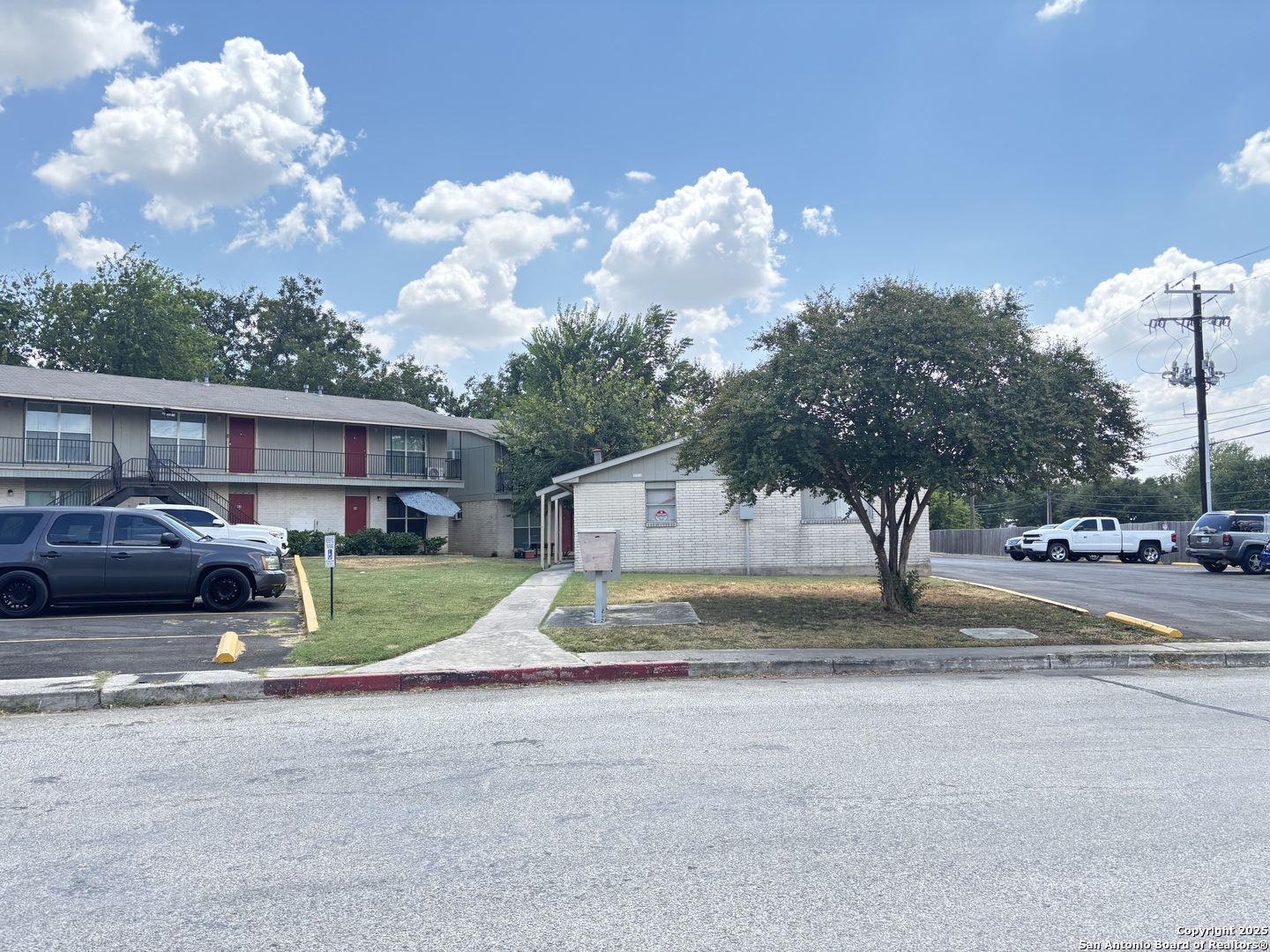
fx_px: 954
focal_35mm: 26
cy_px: 476
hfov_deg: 67.3
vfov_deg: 53.1
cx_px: 635
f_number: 1.6
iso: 50
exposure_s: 1/769
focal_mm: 5.96
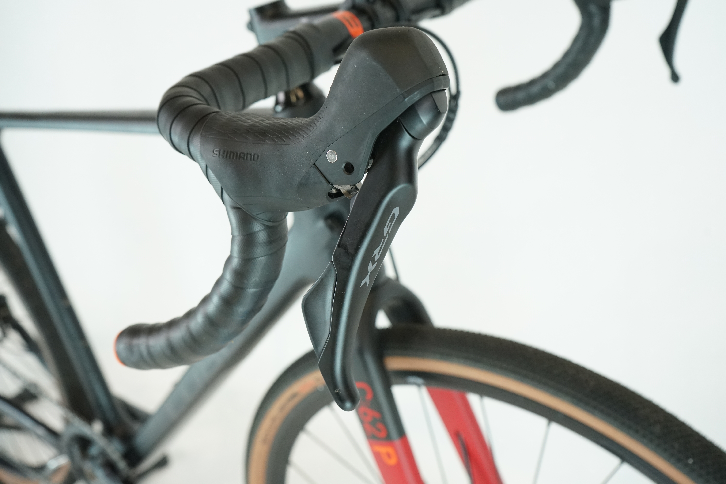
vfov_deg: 35.1
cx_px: 363
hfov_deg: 50.7
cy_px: 242
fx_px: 766
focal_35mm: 38
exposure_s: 1/200
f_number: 6.3
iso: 2500
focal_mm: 38
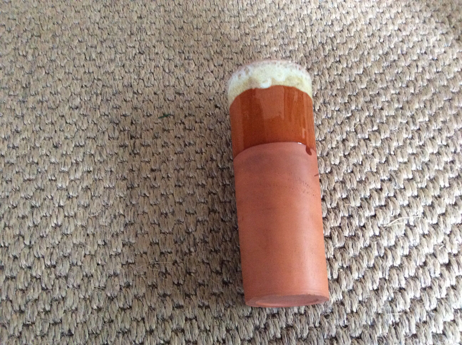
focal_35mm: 32
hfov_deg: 56.9
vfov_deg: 44.1
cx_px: 231
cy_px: 172
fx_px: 426
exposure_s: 1/17
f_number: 2.4
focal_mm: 3.3
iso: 320
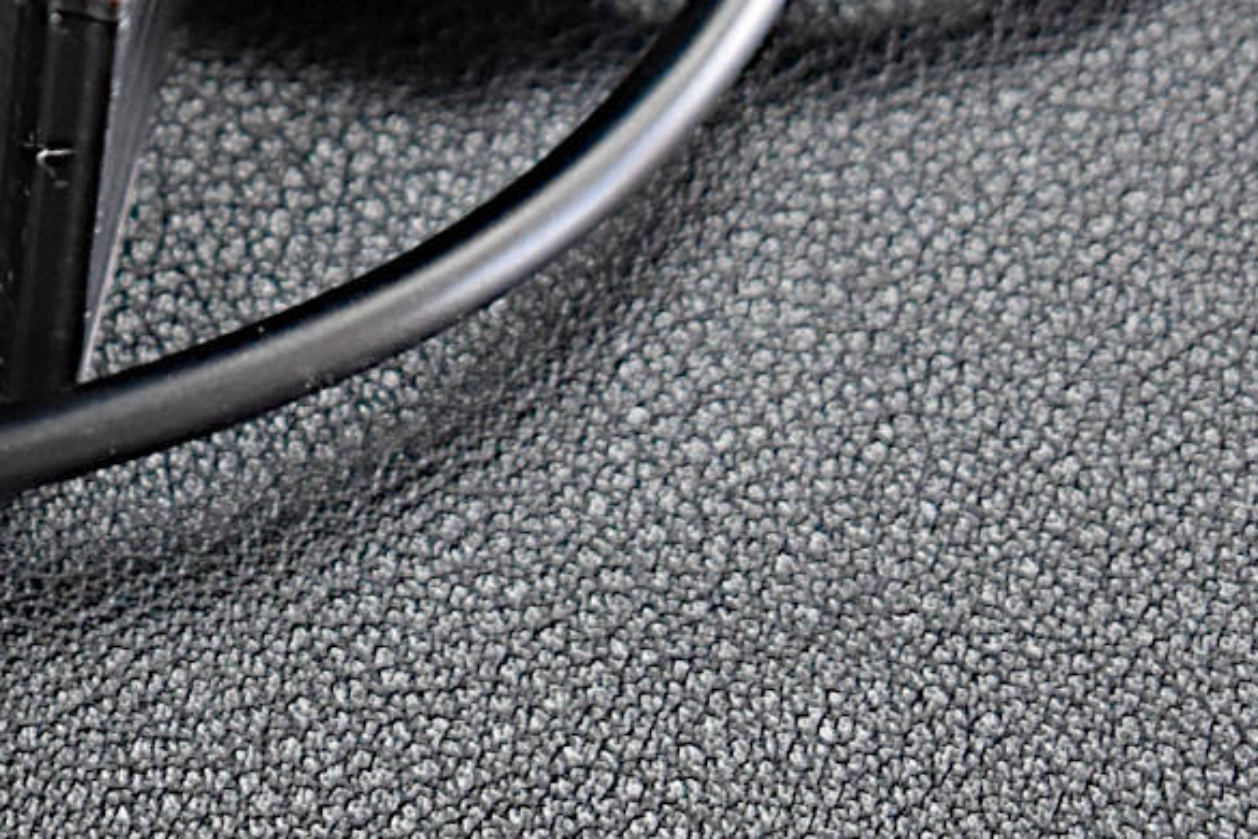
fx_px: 7163
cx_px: -327
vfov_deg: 6.6
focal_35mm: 205
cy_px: -608
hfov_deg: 9.9
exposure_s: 1/125
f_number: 4.5
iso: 1000
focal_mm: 32
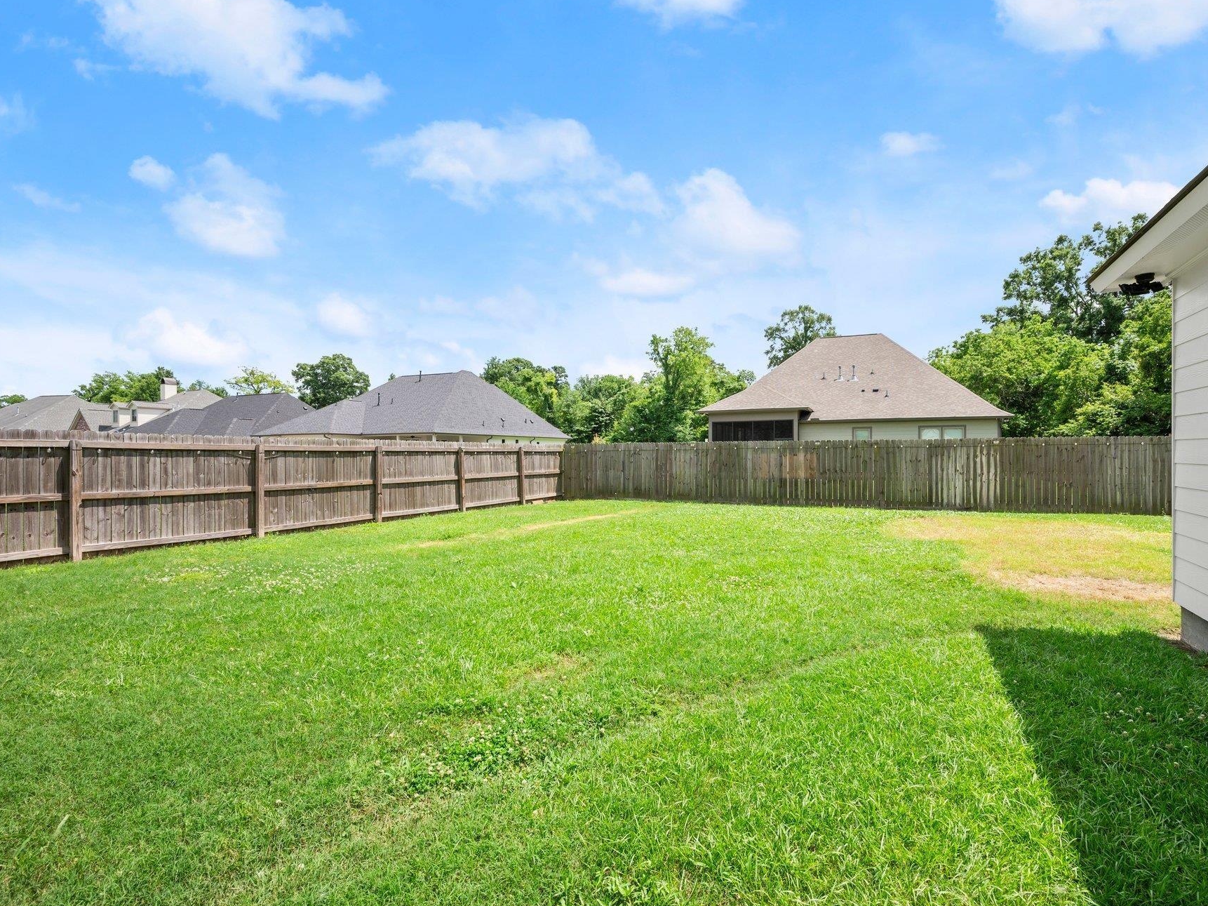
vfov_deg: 78.1
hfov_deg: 94.3
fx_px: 558
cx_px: 658
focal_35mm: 16
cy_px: 436
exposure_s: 1/320
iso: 320
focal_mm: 14
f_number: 10
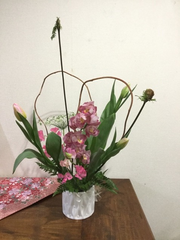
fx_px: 215
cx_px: 90
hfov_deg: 45.4
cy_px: 120
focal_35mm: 31
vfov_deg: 58.4
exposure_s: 1/20
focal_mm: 3.3
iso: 200
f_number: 2.4
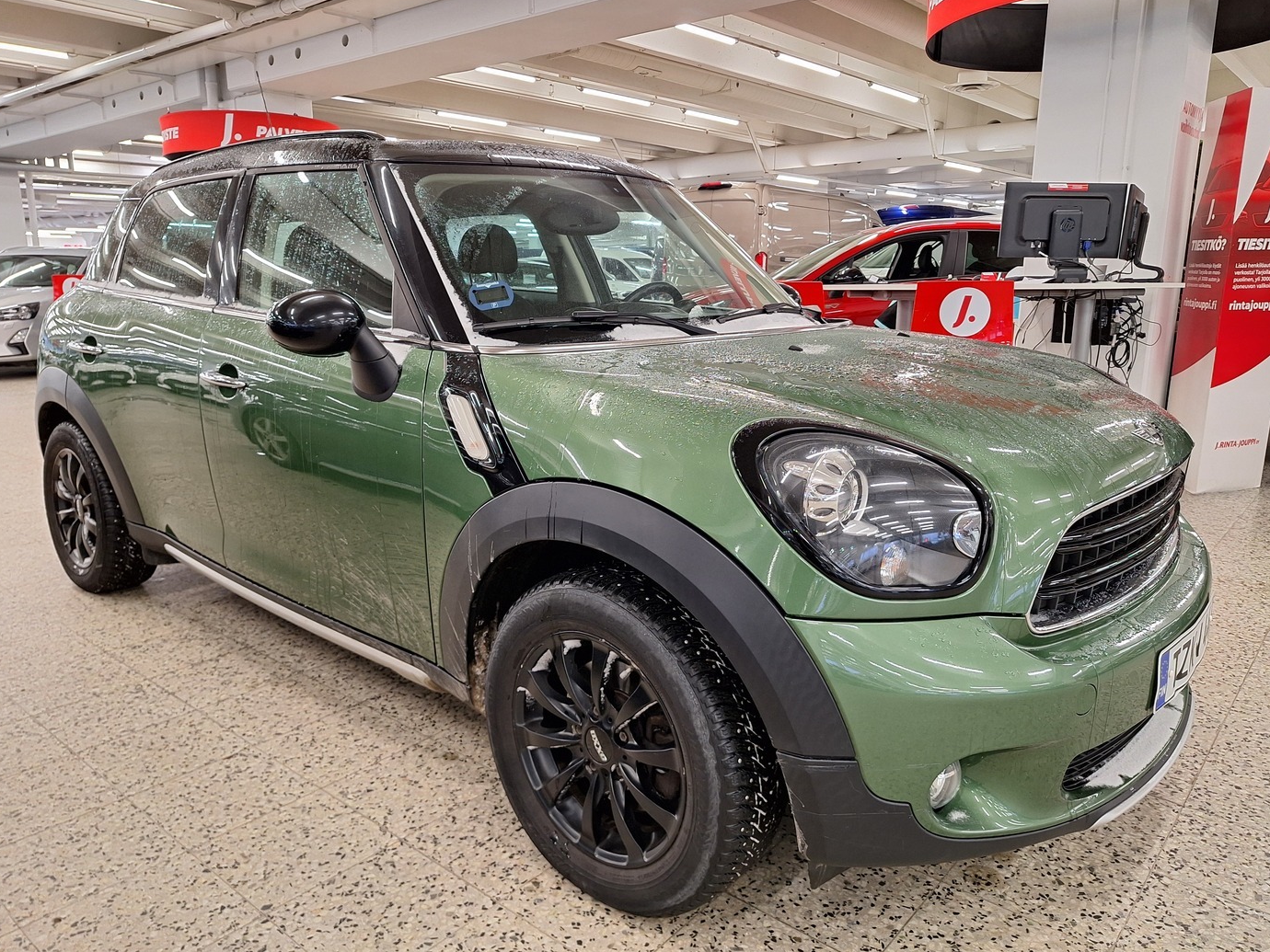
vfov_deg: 56.8
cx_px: 620
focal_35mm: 24
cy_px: 479
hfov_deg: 71.6
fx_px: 881
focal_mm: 5.54
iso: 125
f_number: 1.8
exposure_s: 1/50
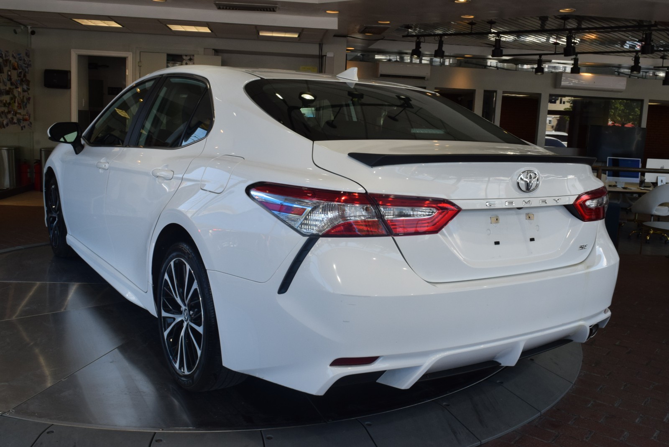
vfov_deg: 38.4
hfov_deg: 55.1
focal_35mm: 34
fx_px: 642
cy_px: 224
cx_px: 334
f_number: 25
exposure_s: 1/80
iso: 720
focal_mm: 23
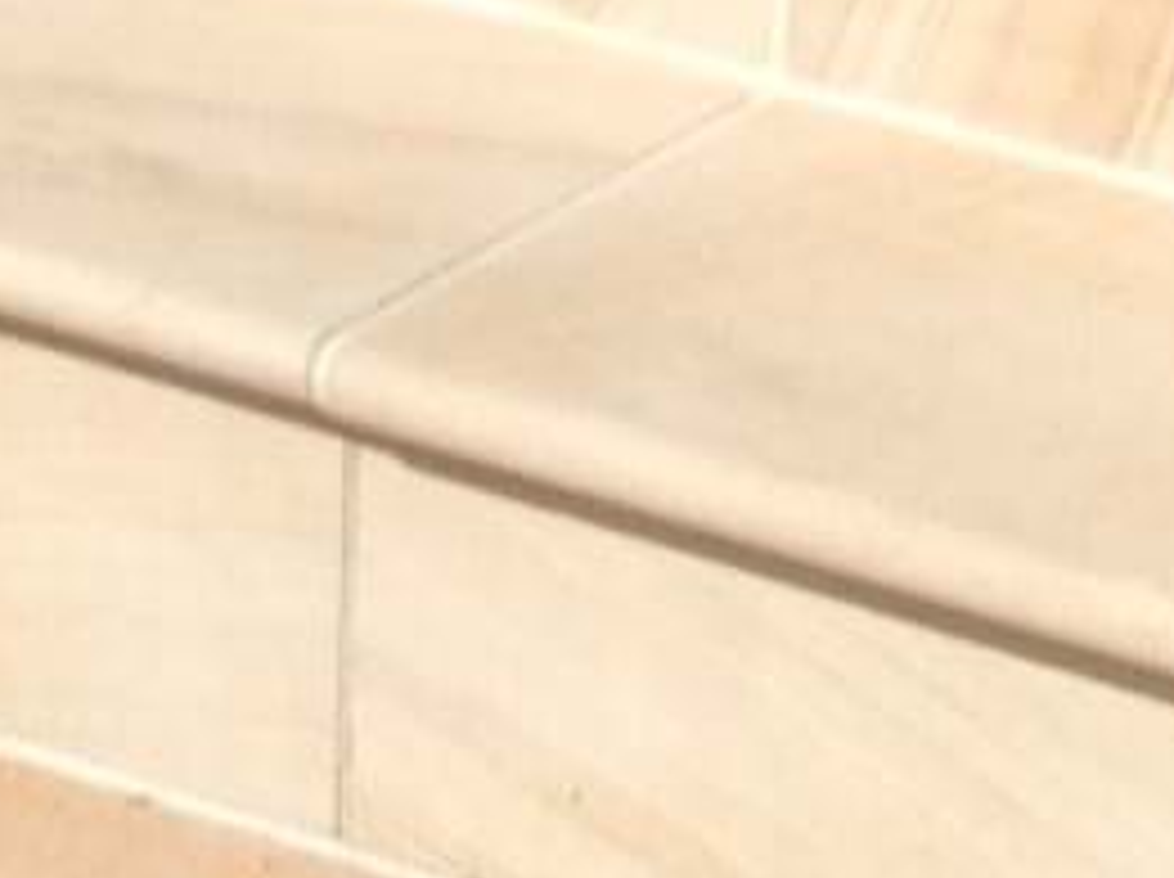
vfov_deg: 5.1
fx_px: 9314
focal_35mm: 275
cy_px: -1774
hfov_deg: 7.2
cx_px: 306
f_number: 2.4
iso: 50
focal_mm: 4.28
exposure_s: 1/2404
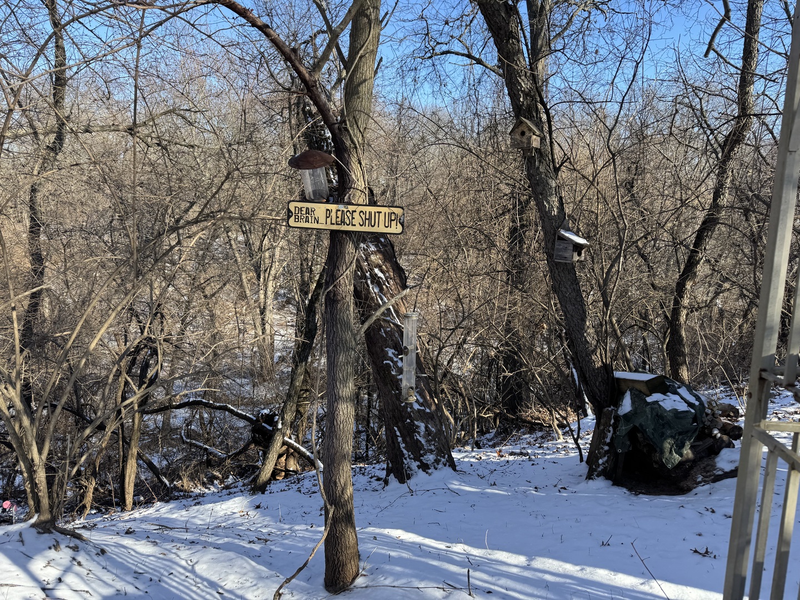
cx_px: 400
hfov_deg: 71.6
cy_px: 300
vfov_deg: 56.8
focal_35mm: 24
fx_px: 555
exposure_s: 1/1094
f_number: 1.78
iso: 80
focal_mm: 6.76
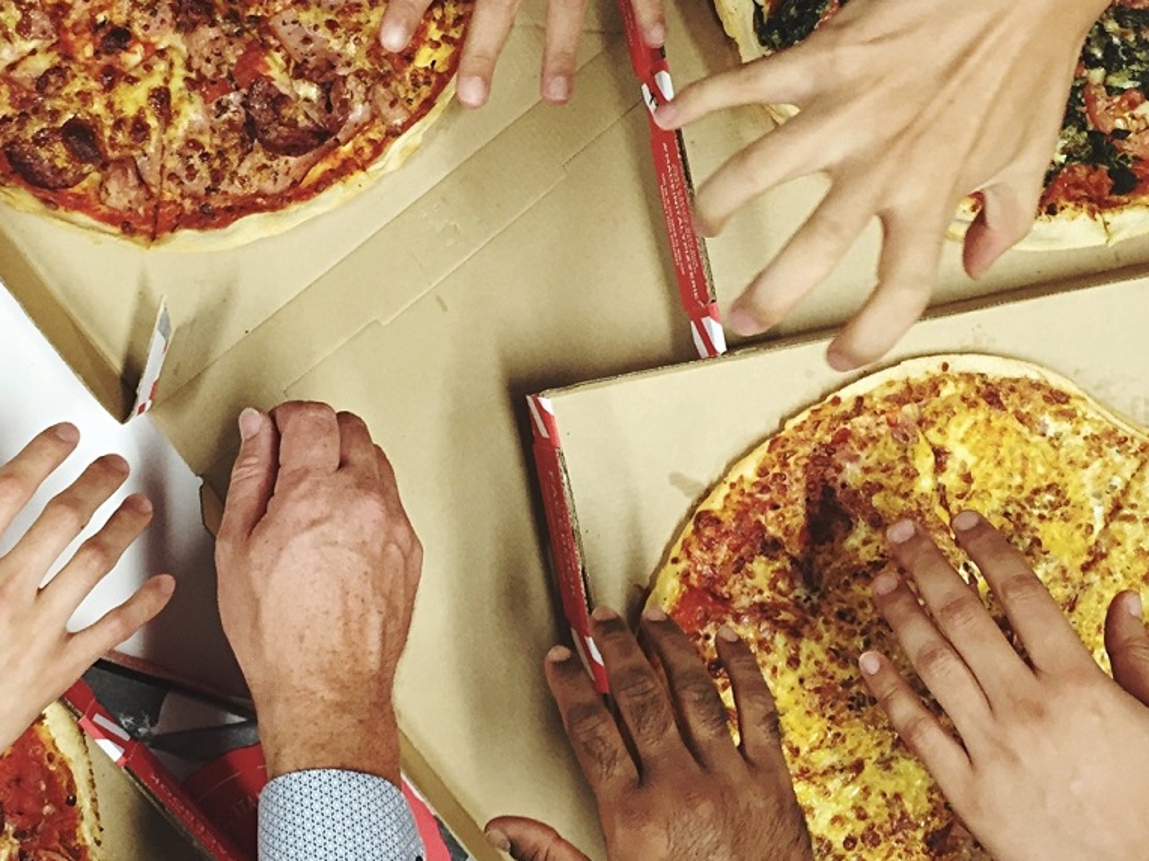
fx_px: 1892
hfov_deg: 33.6
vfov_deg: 25.6
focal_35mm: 57
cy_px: 330
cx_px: 423
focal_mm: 4.15
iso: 80
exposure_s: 1/30
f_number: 2.2
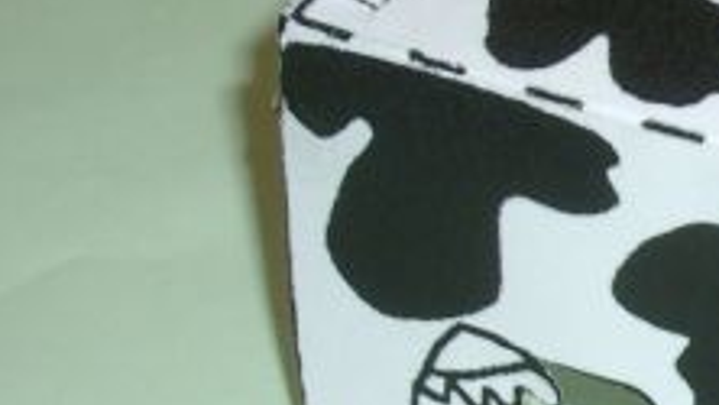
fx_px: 3719
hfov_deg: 10.7
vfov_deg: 6.2
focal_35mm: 195
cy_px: 233
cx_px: 1027
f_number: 5.6
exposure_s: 1/40
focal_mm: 10.2
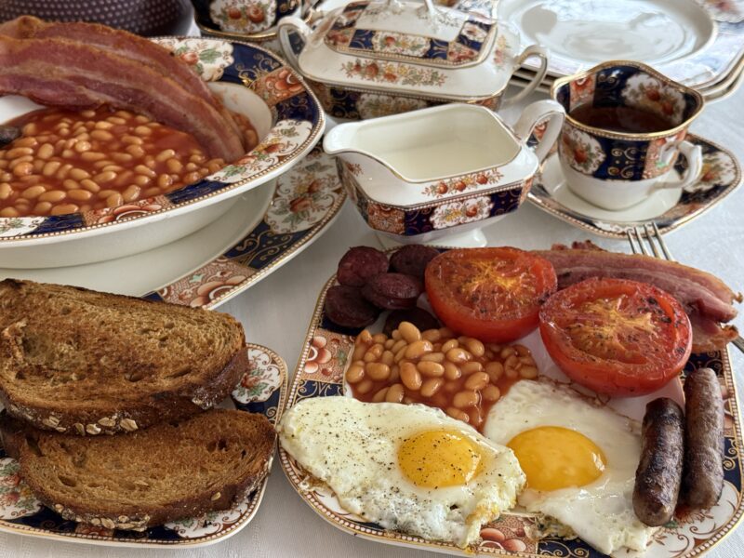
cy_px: 279
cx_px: 372
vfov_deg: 30.3
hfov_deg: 39.7
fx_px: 1032
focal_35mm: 48
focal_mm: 6.76
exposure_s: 1/60
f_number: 1.78
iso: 250
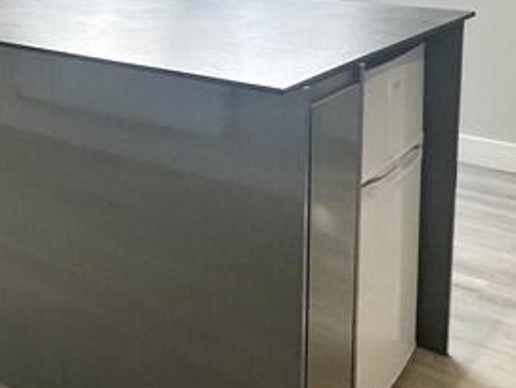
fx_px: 791
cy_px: 19
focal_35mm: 53
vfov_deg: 26.4
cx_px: 97
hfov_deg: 34.9
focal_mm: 2.22
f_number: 2.2
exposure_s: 1/100
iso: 100
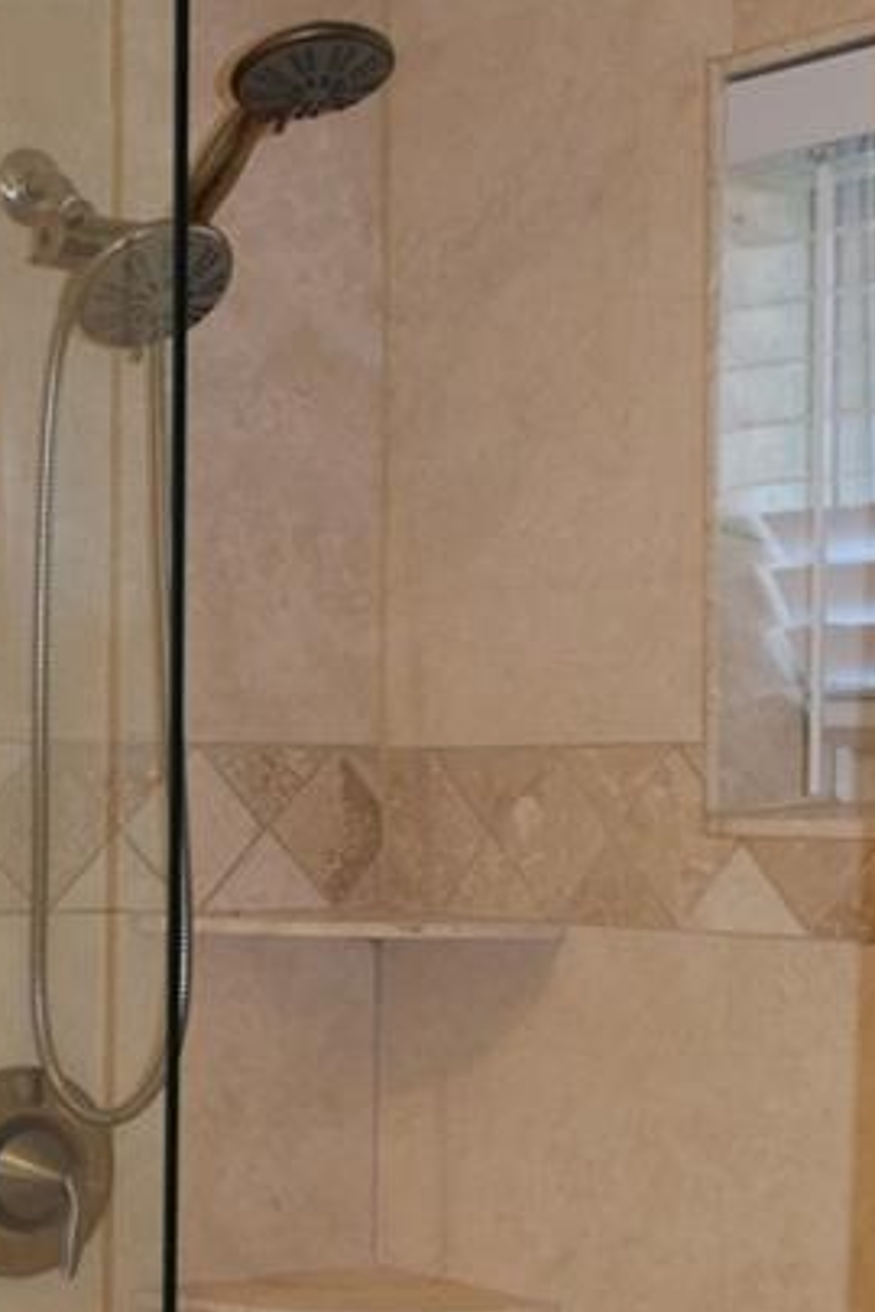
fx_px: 2916
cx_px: -149
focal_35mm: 80
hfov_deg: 16.4
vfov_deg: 25.2
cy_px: 926
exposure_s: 1/100
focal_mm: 18
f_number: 5
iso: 800
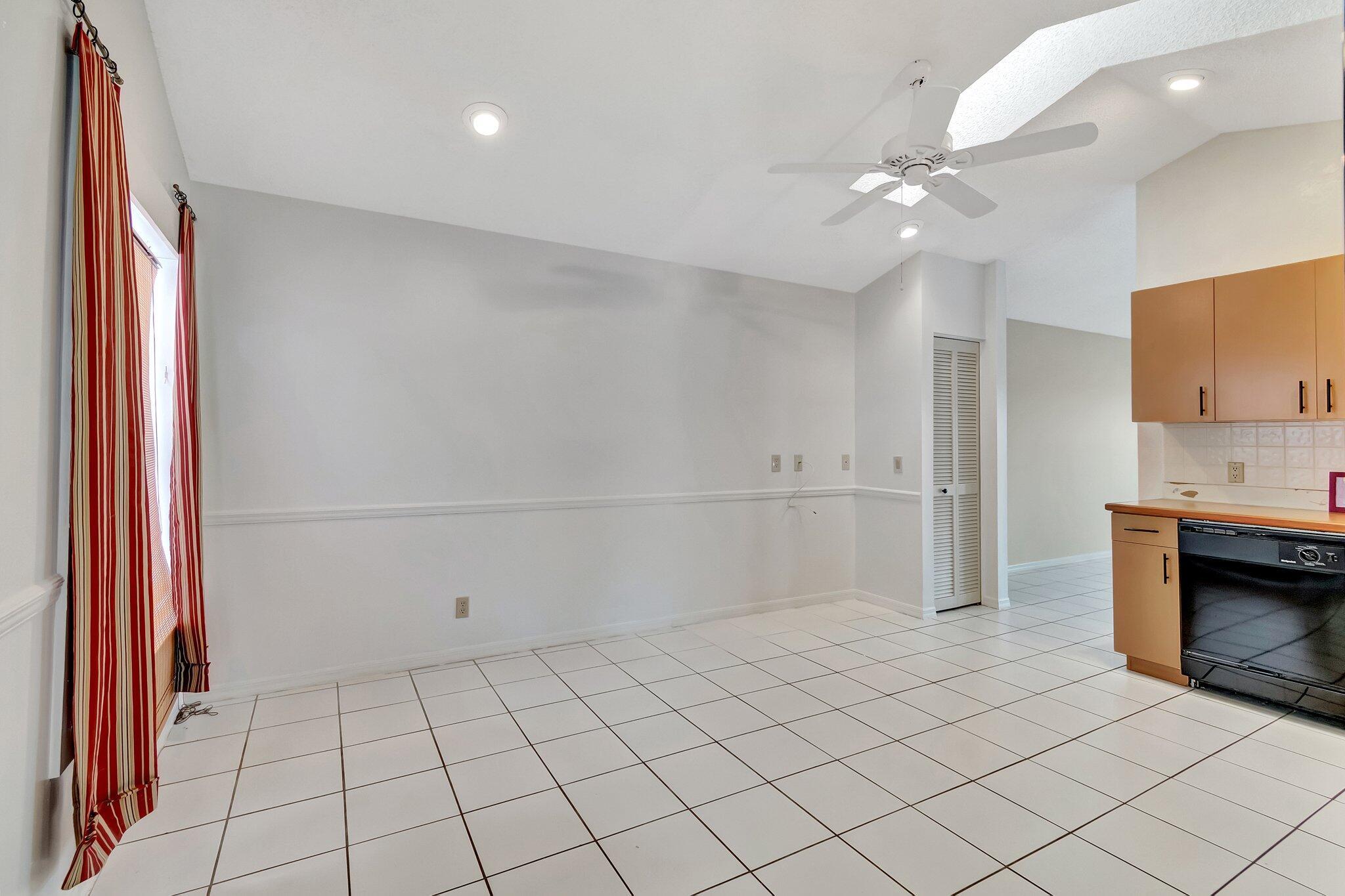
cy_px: 448
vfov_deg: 77.3
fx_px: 560
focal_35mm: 15
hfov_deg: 100.4
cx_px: 672
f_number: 8
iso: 1000
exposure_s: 1/13
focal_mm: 10
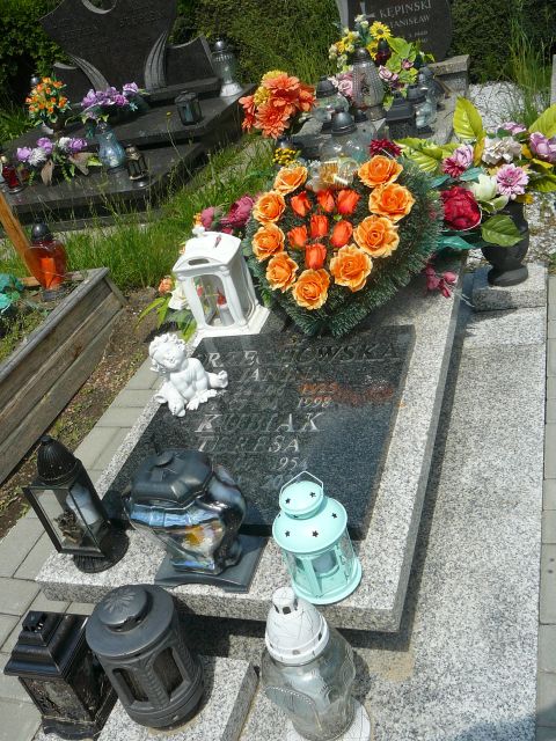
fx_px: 750
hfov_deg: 40.7
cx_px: 278
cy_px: 370
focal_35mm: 35
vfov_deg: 52.6
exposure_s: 1/500
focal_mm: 5.2
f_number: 5
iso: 80
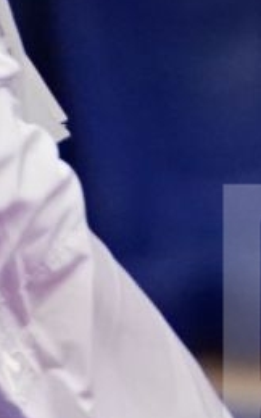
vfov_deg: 1.6
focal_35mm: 1282
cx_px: -719
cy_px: -242
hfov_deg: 1.0
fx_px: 14582
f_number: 2.8
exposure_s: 1/1000
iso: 3200
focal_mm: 121
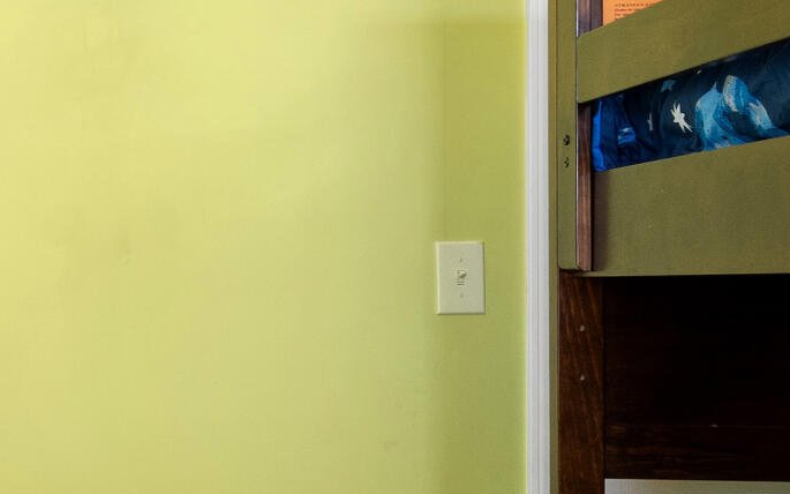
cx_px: -190
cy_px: 268
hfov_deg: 26.7
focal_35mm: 67
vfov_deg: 19.4
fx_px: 1442
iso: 100
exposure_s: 1/4
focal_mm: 10
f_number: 8
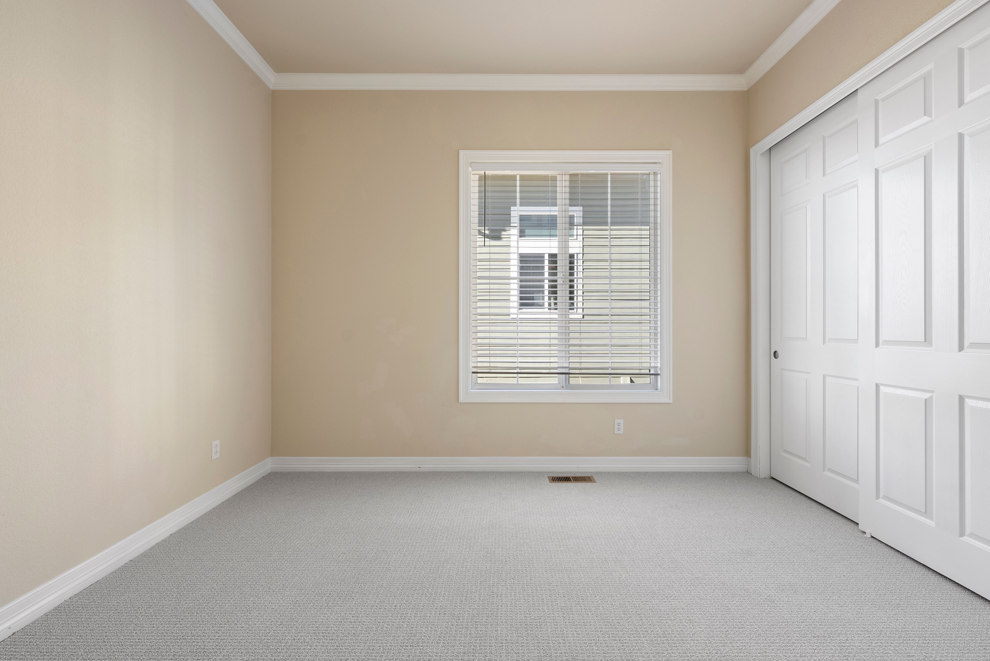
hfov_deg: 100.4
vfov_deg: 77.4
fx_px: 413
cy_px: 330
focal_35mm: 15
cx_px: 495
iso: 640
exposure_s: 1/4
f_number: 8
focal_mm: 15
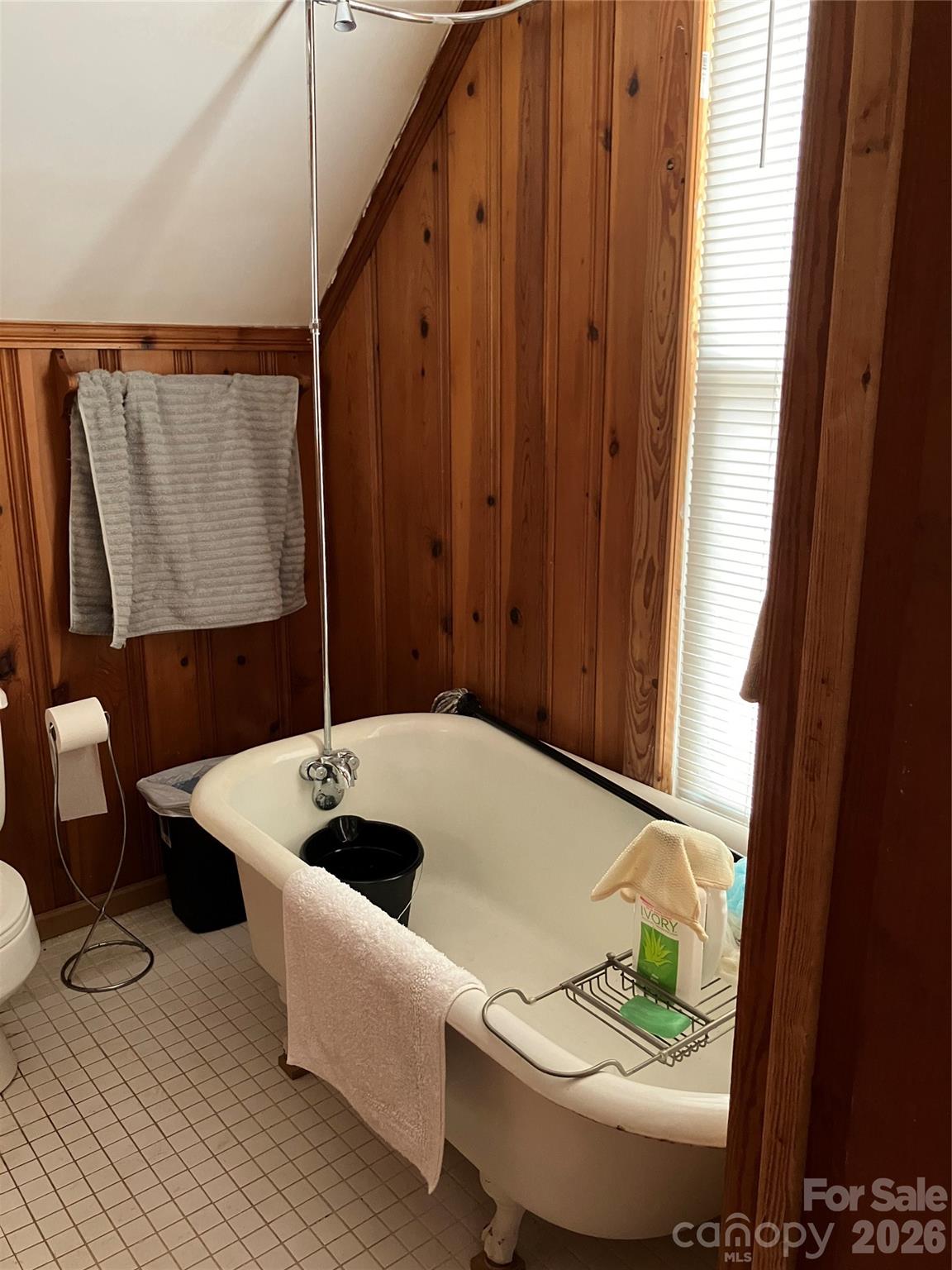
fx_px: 1027
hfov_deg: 49.7
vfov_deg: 63.4
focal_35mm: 28
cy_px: 635
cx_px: 476
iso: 400
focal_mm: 3.99
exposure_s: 1/30
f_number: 1.8
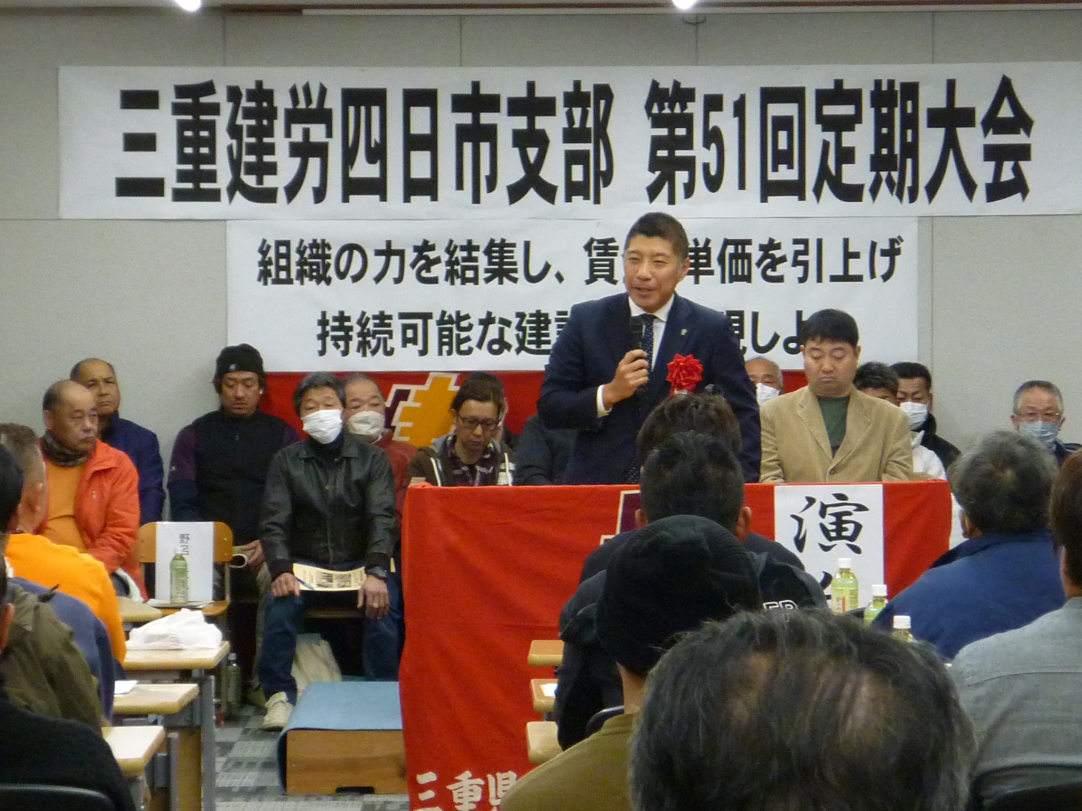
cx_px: 541
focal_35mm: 152
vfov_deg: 9.8
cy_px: 406
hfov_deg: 13.0
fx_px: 4751
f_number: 4.4
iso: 400
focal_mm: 14.2
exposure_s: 1/60
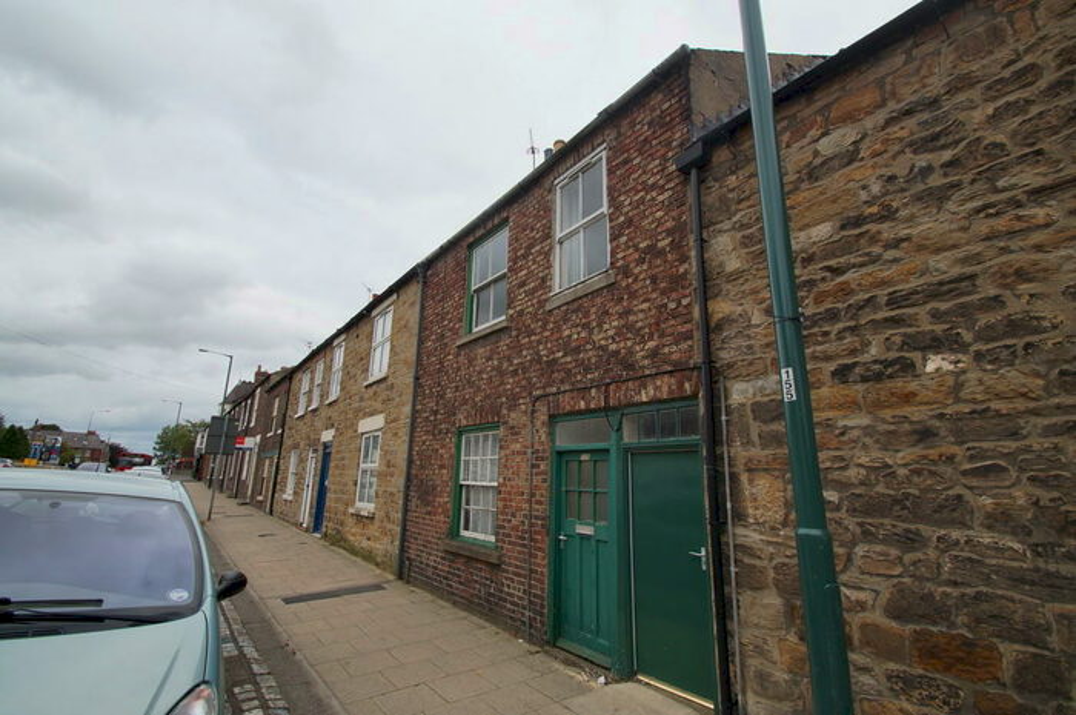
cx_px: 538
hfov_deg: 100.5
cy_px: 358
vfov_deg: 77.2
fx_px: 448
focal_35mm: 15
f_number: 7.1
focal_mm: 10
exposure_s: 1/200
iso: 100
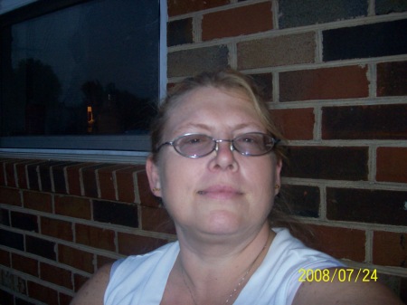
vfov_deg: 39.6
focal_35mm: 36
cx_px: 204
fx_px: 423
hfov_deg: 51.4
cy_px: 152
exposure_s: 1/64
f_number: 2.7
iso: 200
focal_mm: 6
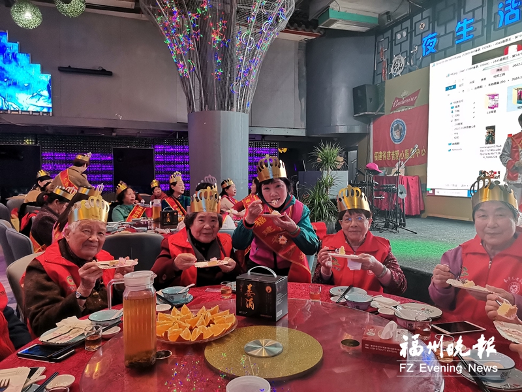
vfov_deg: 53.1
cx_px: 261
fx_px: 392
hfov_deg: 67.3
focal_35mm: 26
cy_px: 196
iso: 320
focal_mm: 5.5
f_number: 1.8
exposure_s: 1/50
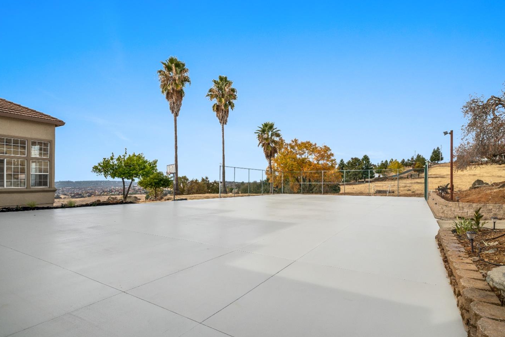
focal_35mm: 20
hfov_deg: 85.3
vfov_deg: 63.1
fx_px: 274
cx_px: 240
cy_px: 175
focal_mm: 18.5
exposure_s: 1/250
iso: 100
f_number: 8
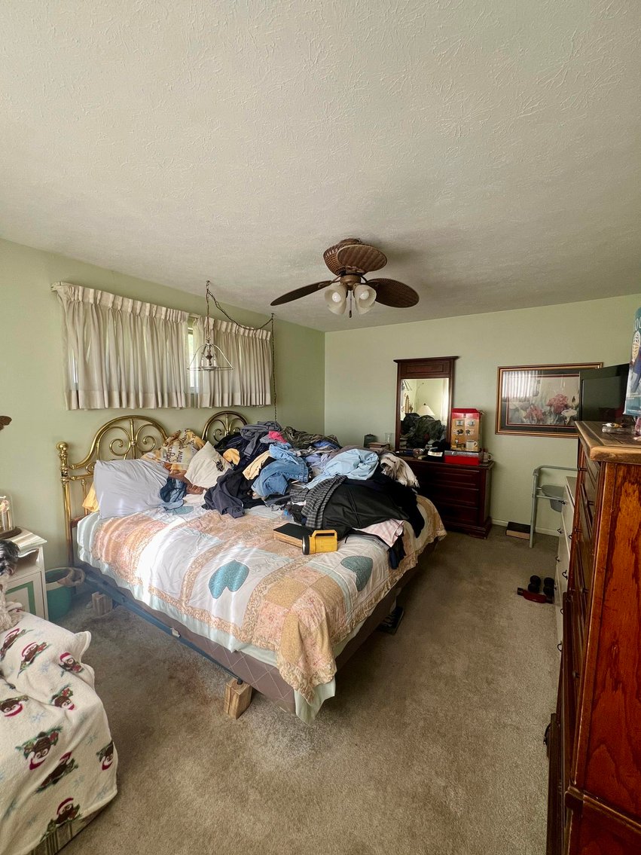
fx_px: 321
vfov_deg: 106.2
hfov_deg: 89.9
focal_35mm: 13
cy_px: 428
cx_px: 320
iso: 80
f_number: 1.8
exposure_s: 1/99
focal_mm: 1.57
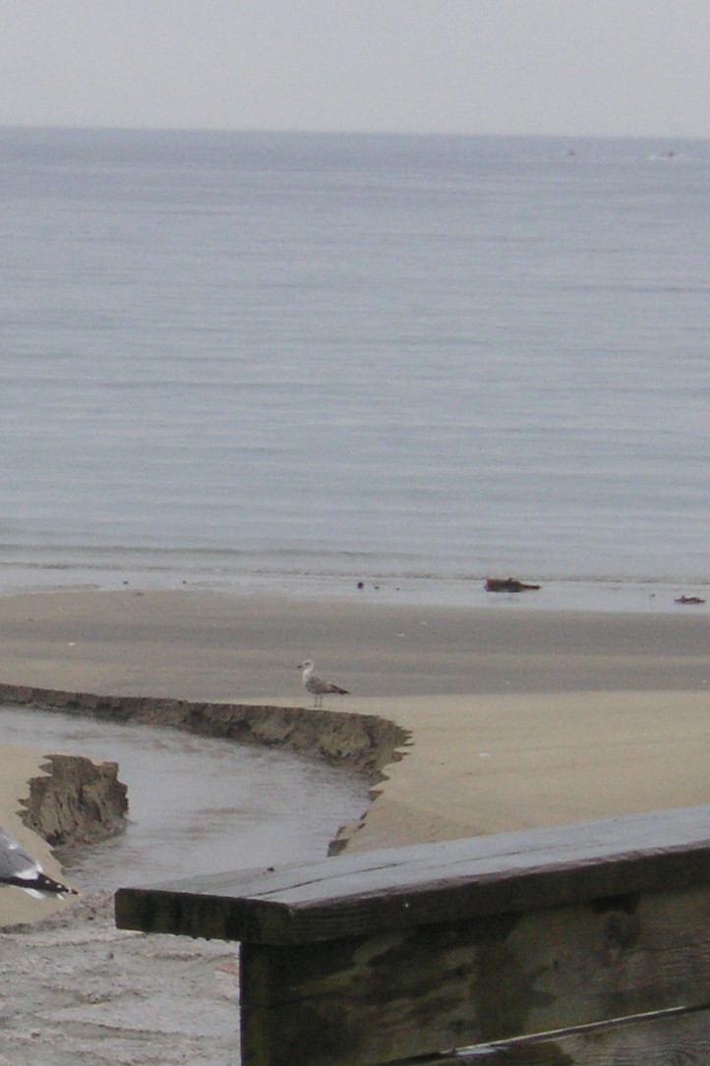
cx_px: -275
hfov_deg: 5.3
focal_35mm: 258
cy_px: 441
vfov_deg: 8.0
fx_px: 7637
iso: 64
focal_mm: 17.1
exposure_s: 1/105
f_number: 5
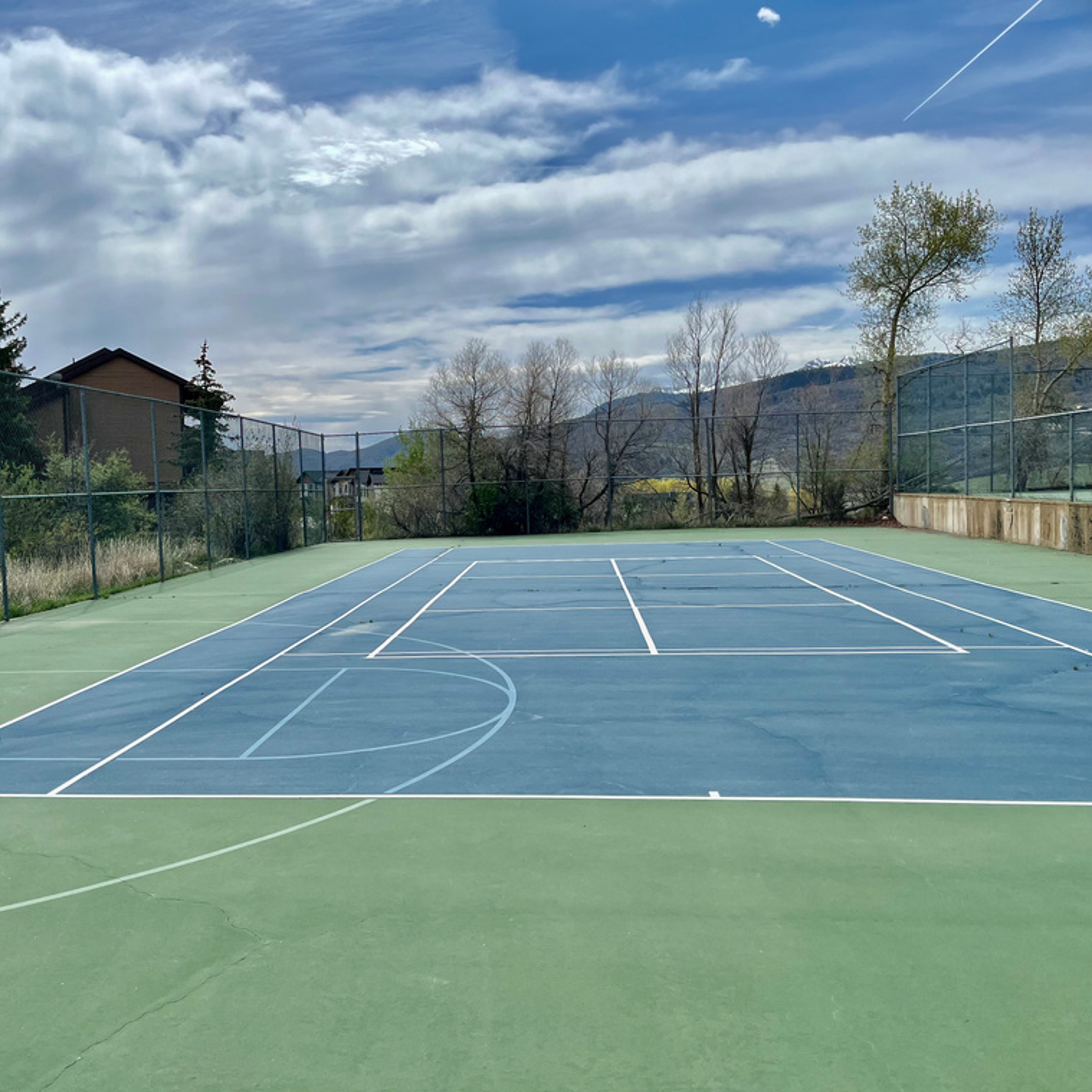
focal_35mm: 31
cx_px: 414
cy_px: 548
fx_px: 1106
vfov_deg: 52.5
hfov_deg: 52.0
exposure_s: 1/6494
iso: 50
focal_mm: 5.1
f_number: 1.6
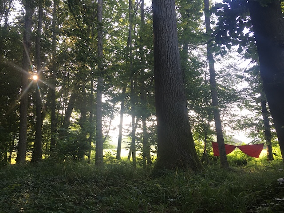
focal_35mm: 29
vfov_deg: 48.2
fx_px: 238
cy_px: 106
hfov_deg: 61.7
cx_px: 142
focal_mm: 4.15
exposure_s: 1/100
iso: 32
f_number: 2.2
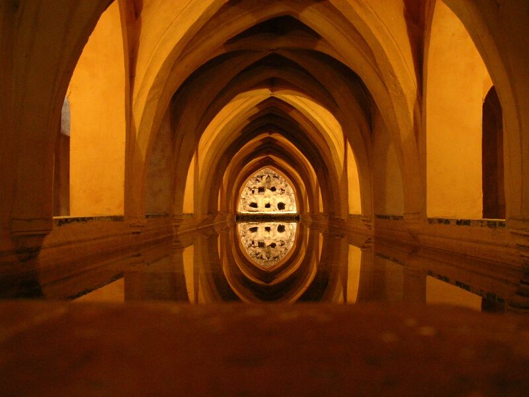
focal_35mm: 38
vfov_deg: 37.7
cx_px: 264
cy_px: 198
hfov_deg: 49.0
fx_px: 581
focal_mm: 5.8
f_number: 2.8
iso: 400
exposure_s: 1/3.9
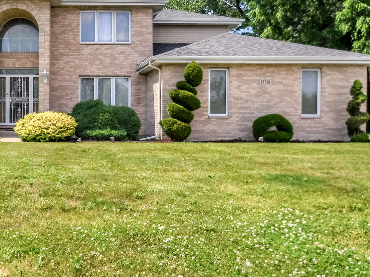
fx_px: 406
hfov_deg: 46.0
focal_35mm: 38
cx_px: 65
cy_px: 108
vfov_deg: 37.6
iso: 400
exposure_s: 1/8000
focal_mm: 14
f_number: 8
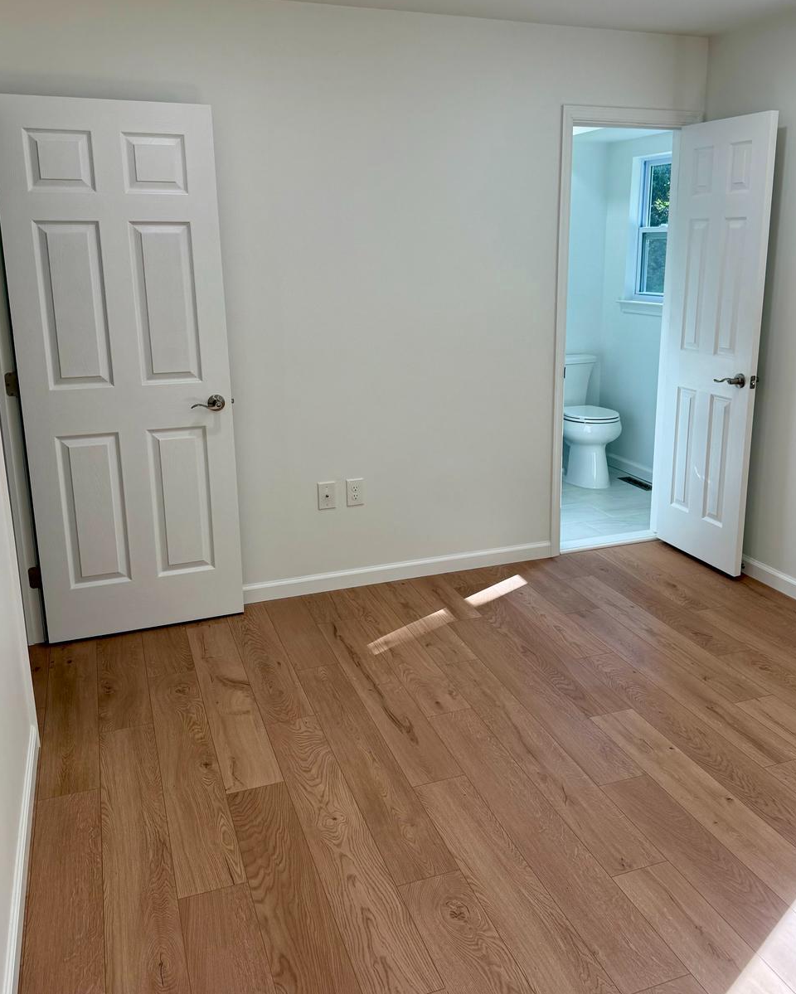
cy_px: 455
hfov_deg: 48.4
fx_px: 883
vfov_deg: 58.7
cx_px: 447
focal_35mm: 30
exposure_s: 1/271
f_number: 1.78
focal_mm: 6.76
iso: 100
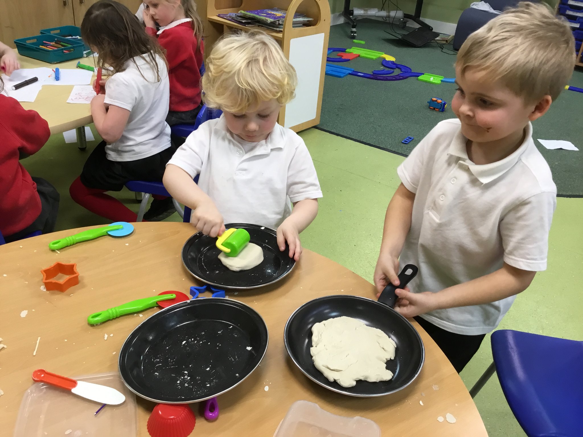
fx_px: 522
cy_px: 218
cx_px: 292
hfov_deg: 58.4
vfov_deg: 45.4
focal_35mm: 31
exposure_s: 1/33
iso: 64
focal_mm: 3.3
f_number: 2.4
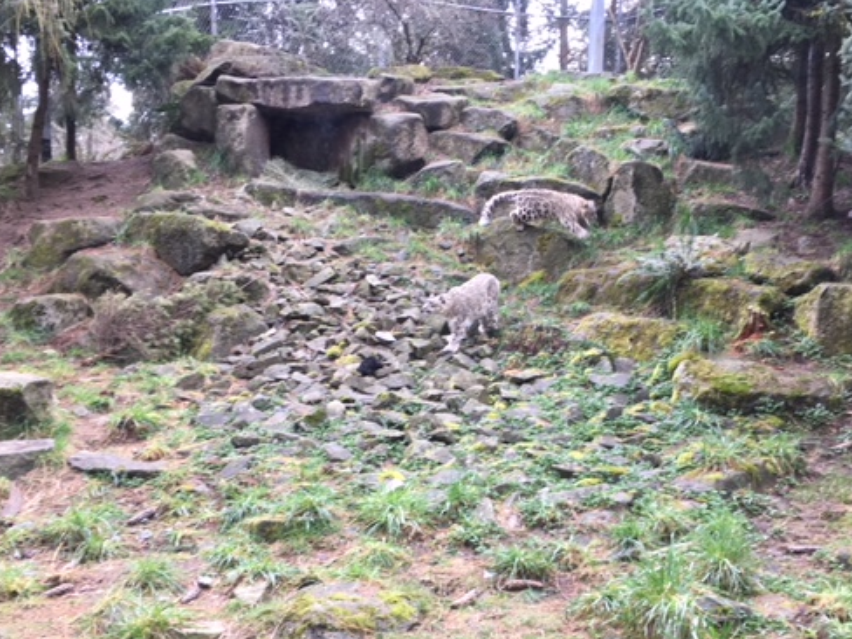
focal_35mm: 38
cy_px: 405
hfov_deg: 48.8
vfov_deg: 37.5
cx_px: 494
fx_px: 935
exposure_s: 1/60
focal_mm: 4.15
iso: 32
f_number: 2.2
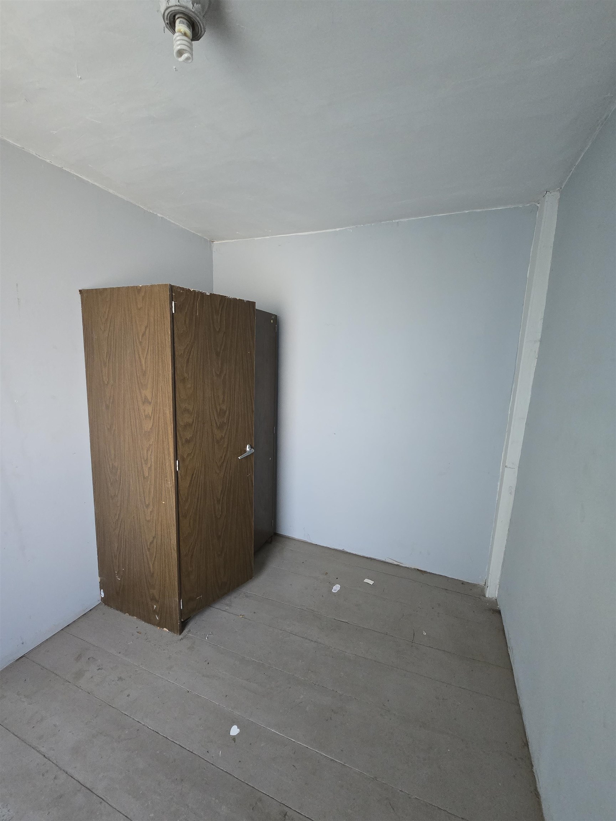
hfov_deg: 89.9
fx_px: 308
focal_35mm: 13
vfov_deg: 106.2
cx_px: 308
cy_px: 410
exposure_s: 1/60
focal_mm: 2.2
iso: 400
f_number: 2.2
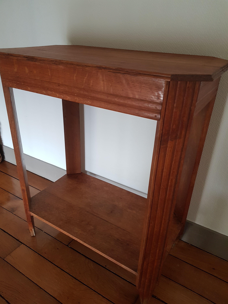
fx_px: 228
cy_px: 152
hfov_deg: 53.1
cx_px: 114
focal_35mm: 26
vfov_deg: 67.3
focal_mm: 4.2
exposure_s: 1/30
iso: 200
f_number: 1.7
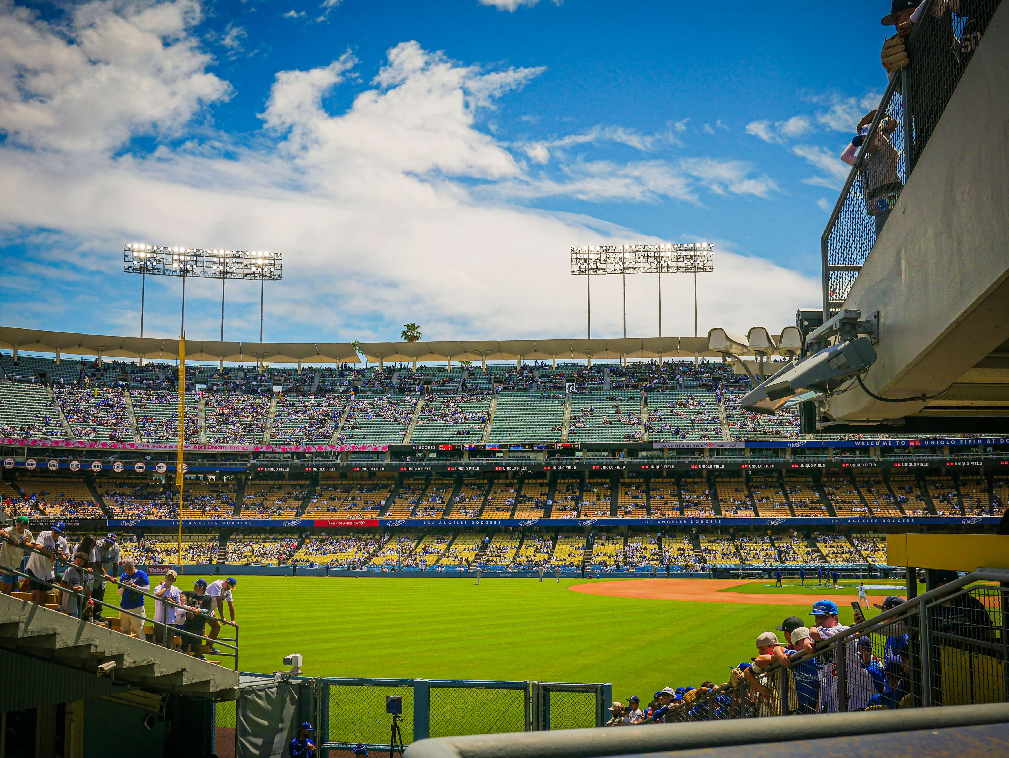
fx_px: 1166
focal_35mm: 40
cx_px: 504
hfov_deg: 46.8
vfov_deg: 36.0
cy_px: 379
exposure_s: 1/1250
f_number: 6.3
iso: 200
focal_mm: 20
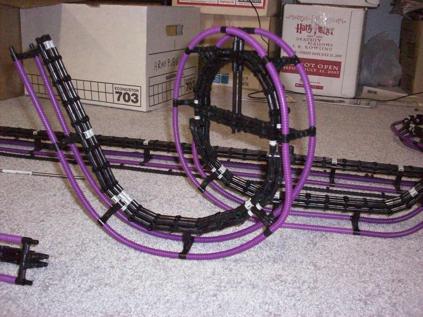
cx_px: 212
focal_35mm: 37
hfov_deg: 50.1
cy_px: 158
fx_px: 452
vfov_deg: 38.7
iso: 800
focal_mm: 6.2
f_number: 2.8
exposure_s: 1/128
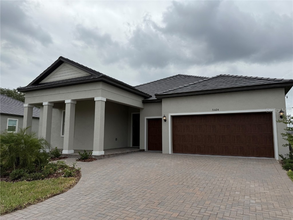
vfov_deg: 56.8
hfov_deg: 71.6
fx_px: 203
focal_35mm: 24
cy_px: 110
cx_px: 146
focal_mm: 6.76
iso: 80
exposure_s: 1/10309
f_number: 1.78
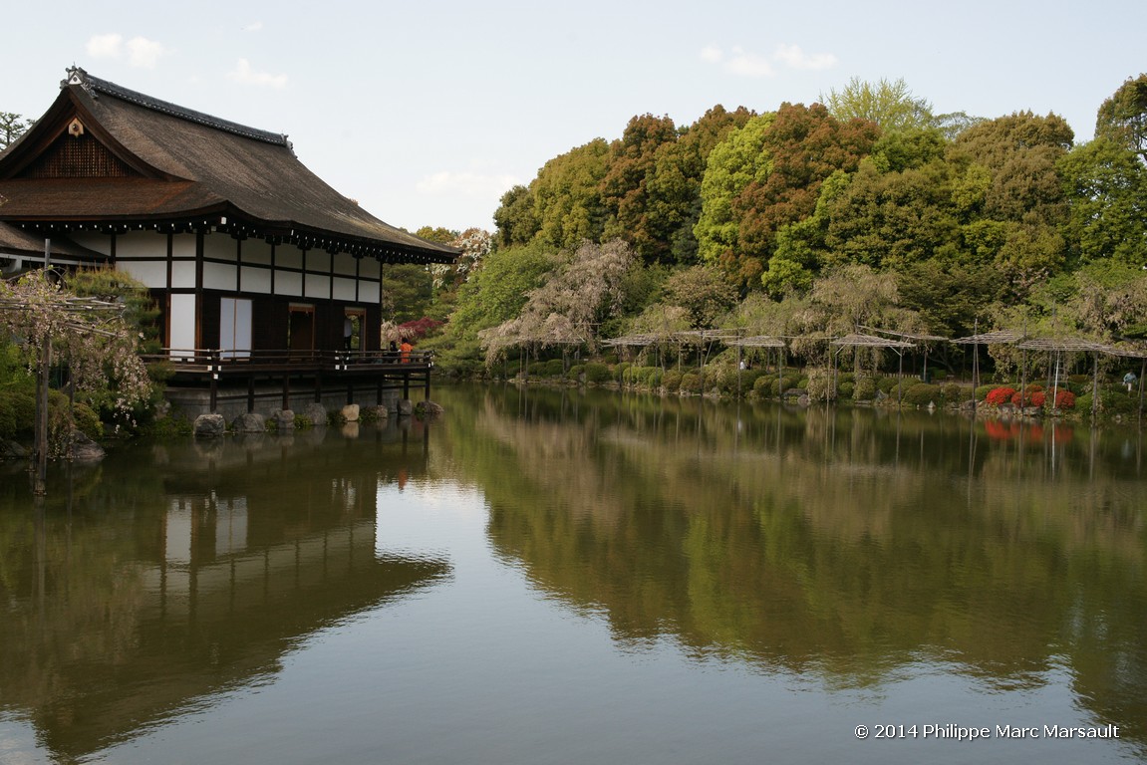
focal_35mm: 40
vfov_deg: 33.4
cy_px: 382
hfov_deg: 48.4
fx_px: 1275
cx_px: 574
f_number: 11
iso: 400
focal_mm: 40
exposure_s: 1/200
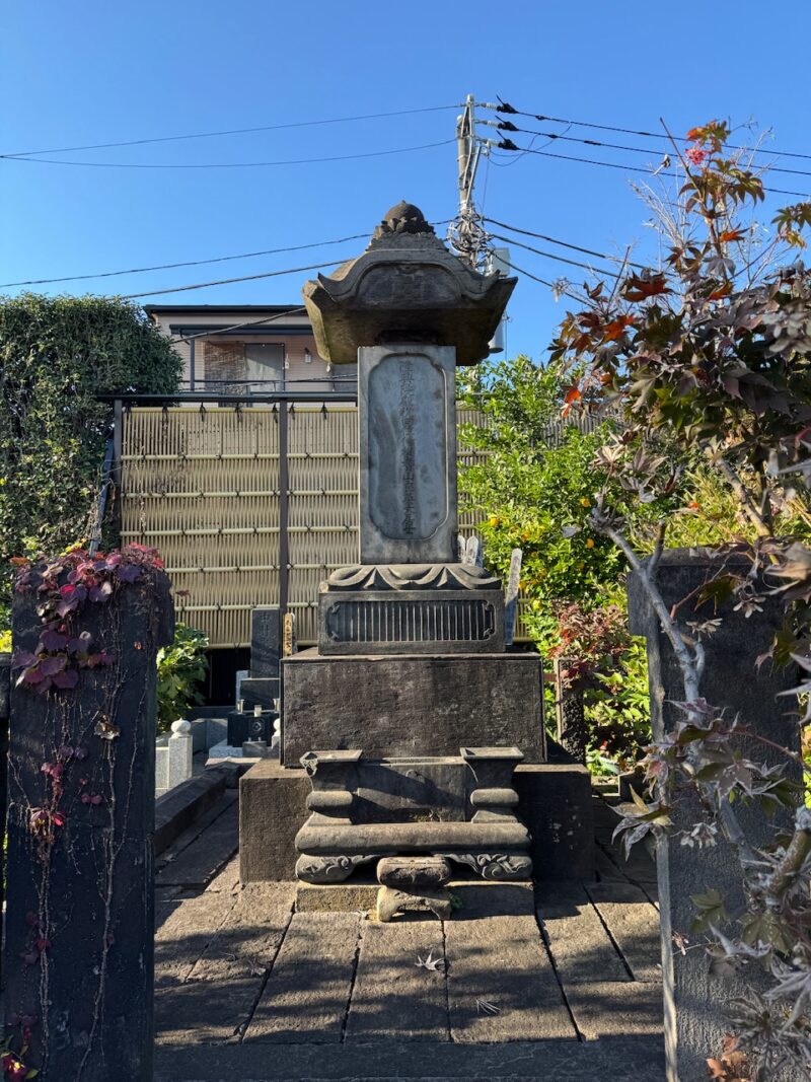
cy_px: 541
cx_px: 406
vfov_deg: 71.6
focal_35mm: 24
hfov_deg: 56.8
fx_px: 750
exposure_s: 1/1131
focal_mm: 6.76
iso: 80
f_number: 1.78
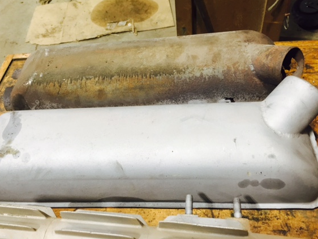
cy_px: 107
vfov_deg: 42.9
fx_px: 303
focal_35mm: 33
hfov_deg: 55.3
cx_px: 146
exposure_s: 1/30
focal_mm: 4.15
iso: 80
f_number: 2.2
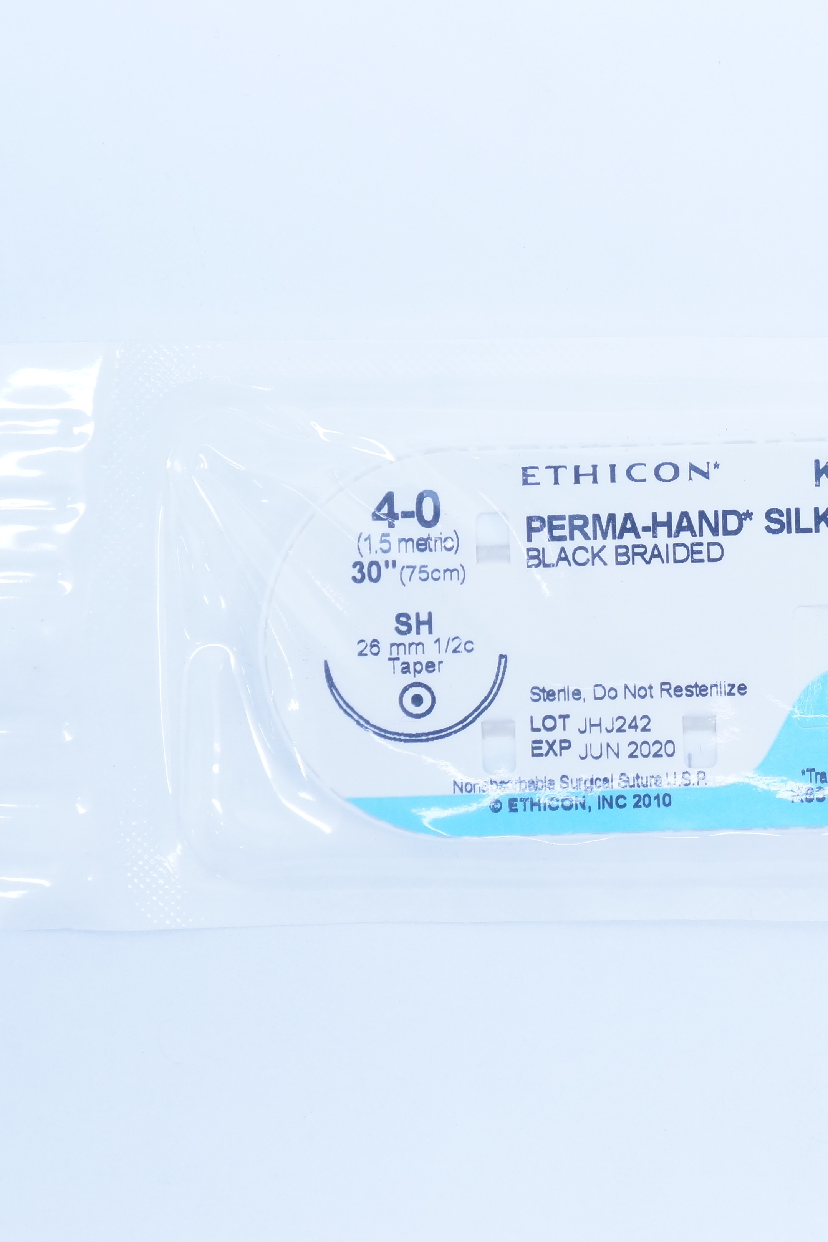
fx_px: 3062
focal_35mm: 89
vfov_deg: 22.9
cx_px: 667
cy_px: 621
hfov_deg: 15.3
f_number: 5.6
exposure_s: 1/125
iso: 800
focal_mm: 39
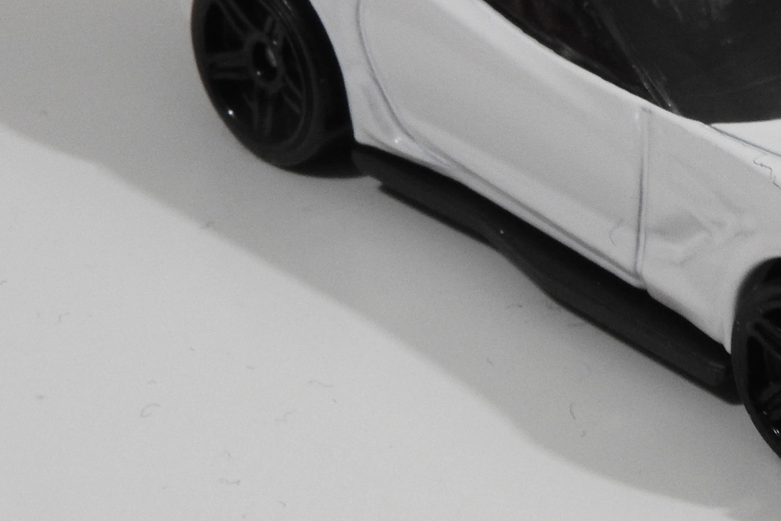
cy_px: 136
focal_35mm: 151
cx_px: 711
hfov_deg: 13.5
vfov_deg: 9.1
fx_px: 3275
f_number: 8
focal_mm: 12.5
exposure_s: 1/10
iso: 500
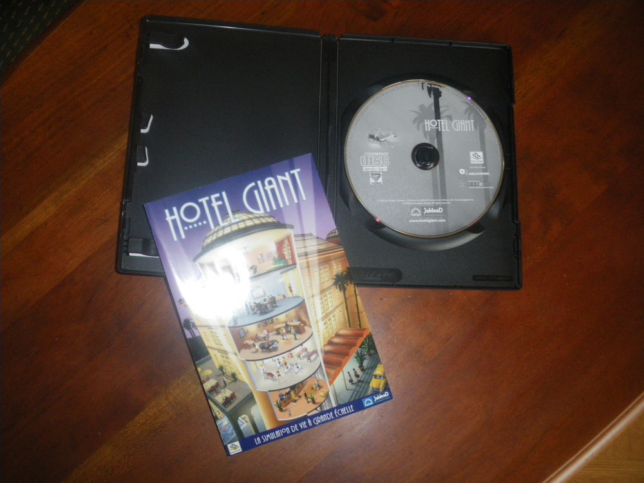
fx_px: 670
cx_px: 322
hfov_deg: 51.4
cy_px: 242
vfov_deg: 39.7
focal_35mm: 36
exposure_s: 1/50
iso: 400
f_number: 3.5
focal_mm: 6.3
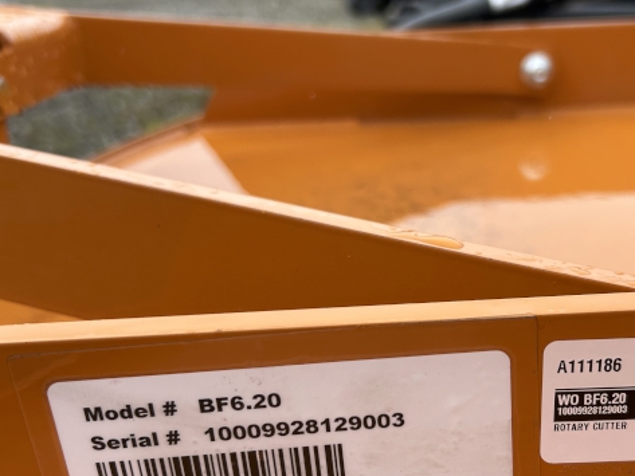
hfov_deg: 42.4
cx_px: 418
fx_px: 807
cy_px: 302
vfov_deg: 32.7
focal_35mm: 44
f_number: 1.5
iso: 50
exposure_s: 1/1808
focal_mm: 5.7
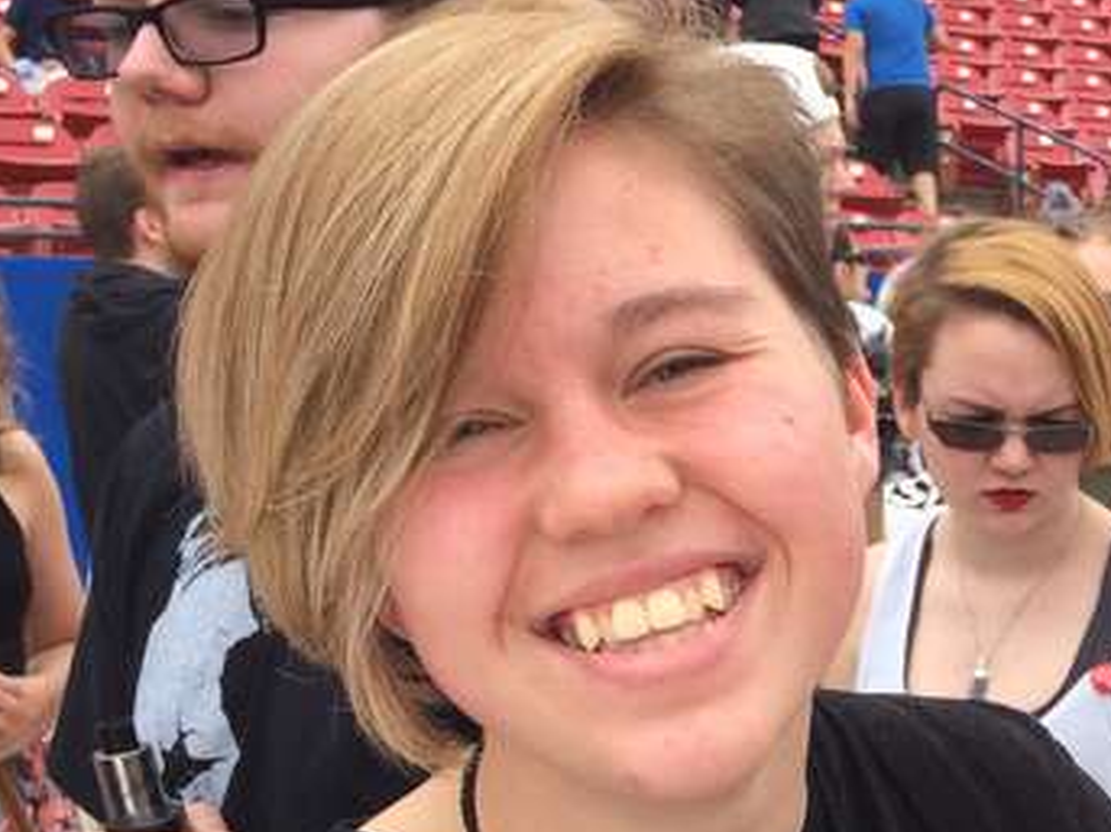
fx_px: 2085
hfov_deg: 27.9
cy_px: 871
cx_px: 1130
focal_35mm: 65
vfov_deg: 21.6
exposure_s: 1/977
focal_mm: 4.15
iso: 32
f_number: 2.2
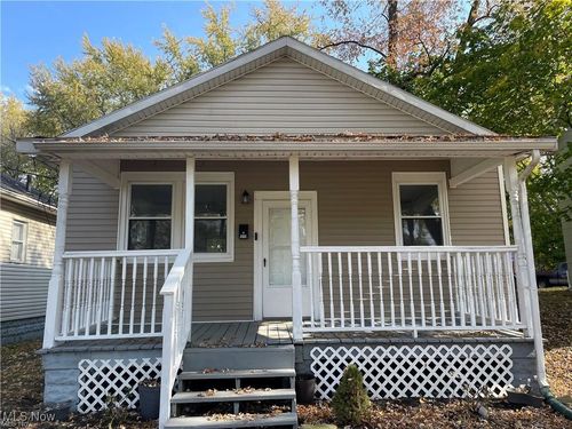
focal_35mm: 26
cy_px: 214
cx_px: 286
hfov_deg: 67.3
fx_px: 430
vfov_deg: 53.1
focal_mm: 4.2
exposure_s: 1/972
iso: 50
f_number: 1.6
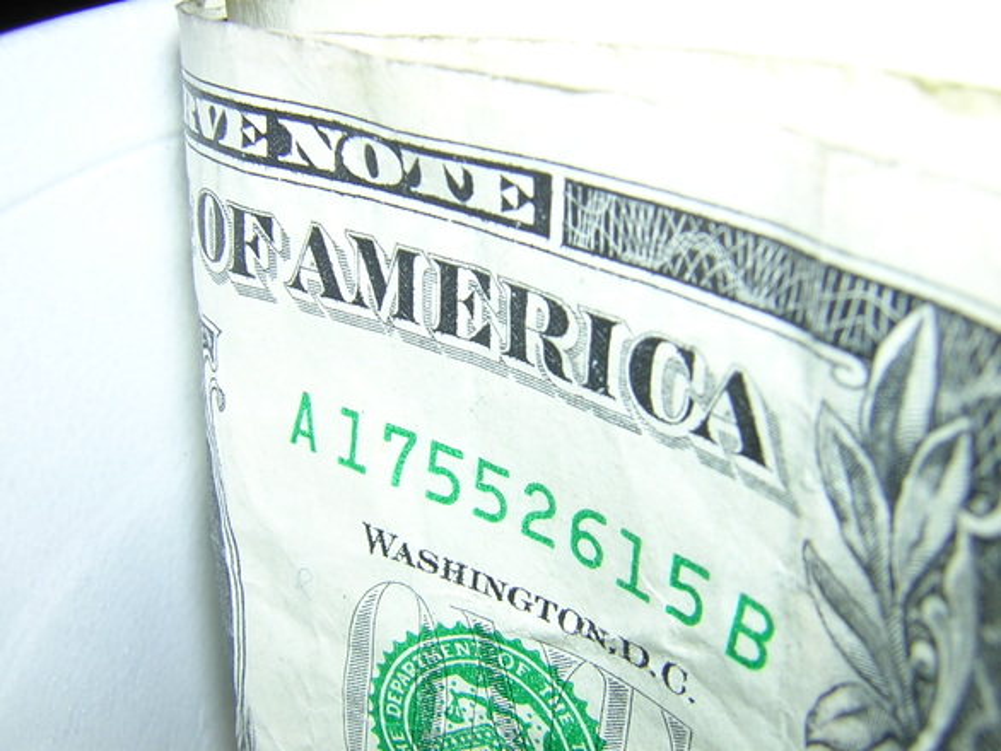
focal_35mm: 36
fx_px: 1041
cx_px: 500
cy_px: 376
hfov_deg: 51.3
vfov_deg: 39.7
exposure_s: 1/60.1
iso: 100
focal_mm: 4.7
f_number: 5.2
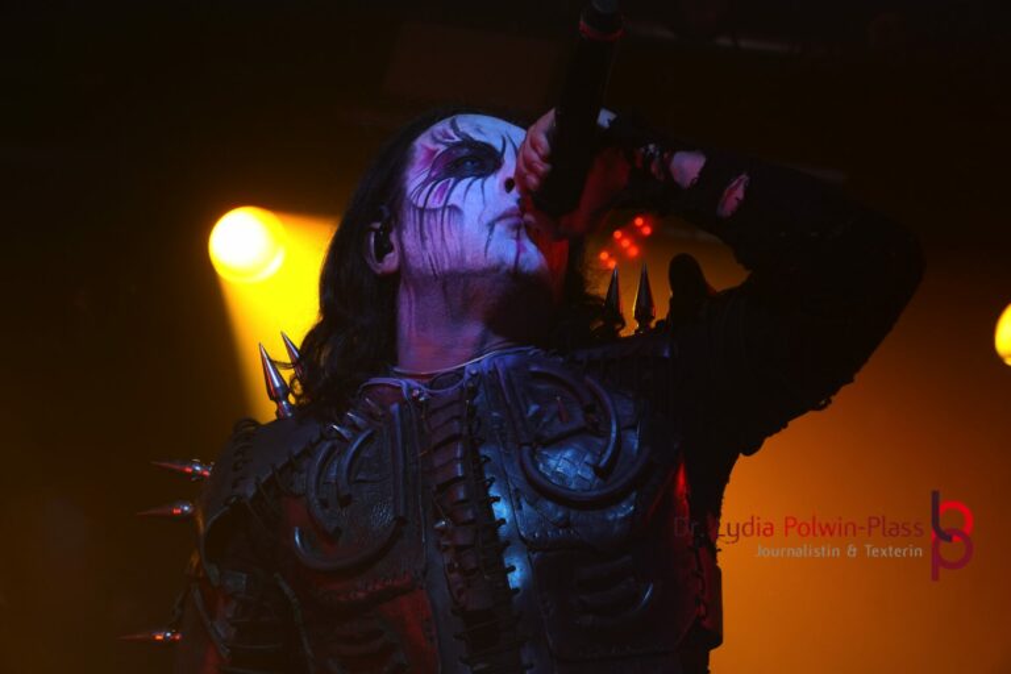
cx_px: 506
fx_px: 2949
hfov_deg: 19.5
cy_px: 337
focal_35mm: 105
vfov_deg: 13.0
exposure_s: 1/125
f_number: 5
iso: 1250
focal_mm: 70
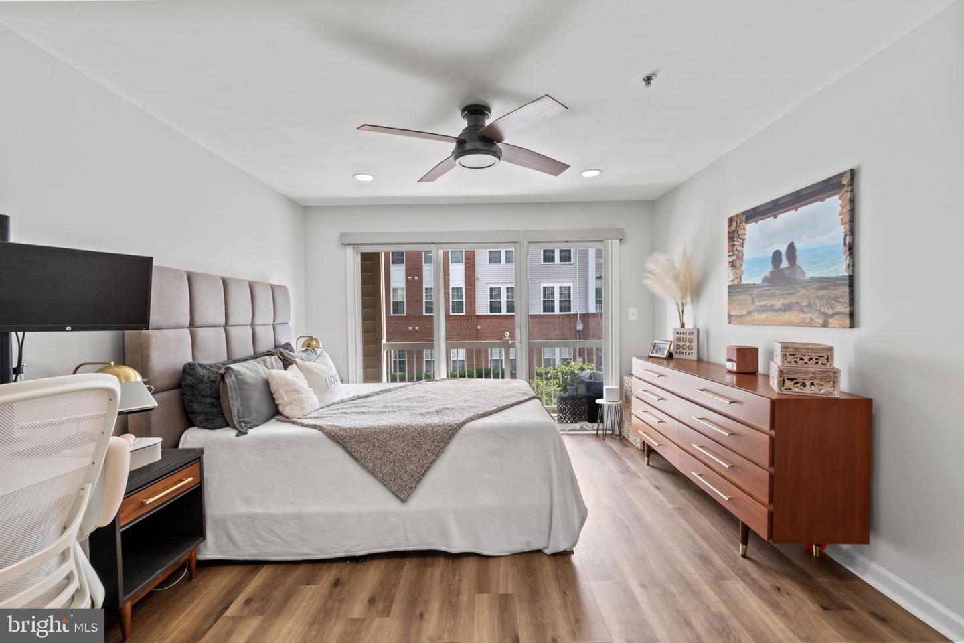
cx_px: 482
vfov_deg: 73.7
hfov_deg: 96.7
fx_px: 428
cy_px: 322
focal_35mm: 16
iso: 800
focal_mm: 16
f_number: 9
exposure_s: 1/20
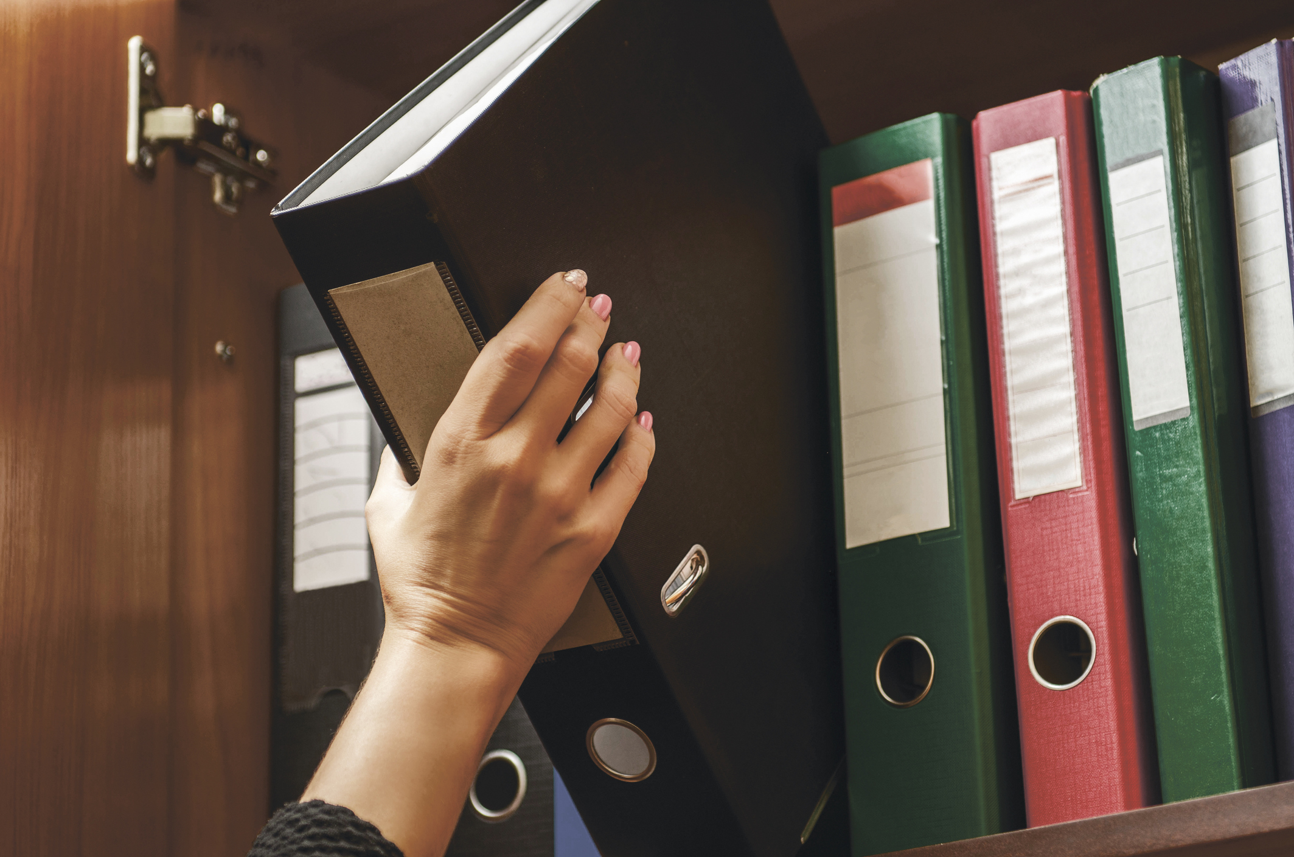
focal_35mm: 93
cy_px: 428
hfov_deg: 22.0
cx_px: 647
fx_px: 3336
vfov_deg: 14.6
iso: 100
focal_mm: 62
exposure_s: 1/160
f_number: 3.2
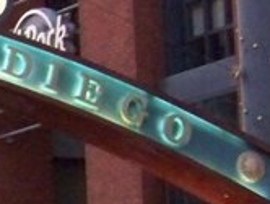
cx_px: -438
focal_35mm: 314
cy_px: 118
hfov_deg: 6.0
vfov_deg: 4.7
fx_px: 2453
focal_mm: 10.5
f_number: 3.2
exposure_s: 1/40
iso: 1000
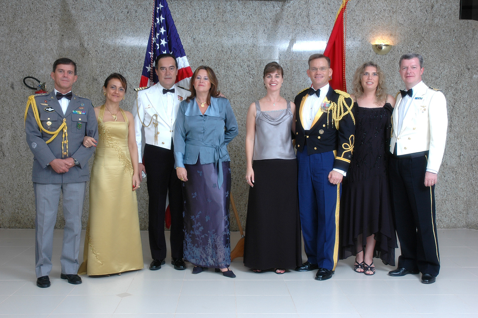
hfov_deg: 45.0
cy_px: 159
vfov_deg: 30.8
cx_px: 239
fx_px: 577
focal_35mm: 44
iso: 200
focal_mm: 29
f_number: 8
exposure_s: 1/20
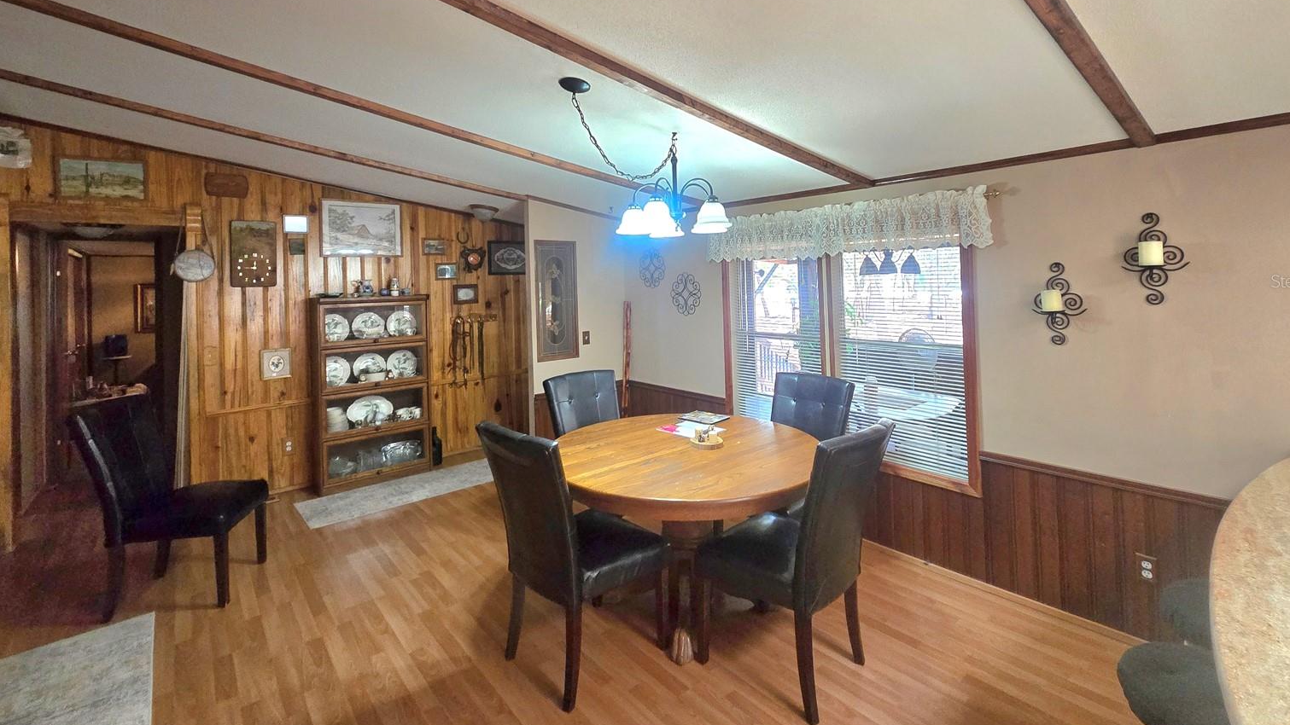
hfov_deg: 103.0
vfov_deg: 69.6
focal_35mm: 15
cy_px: 281
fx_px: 513
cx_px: 668
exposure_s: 1/60.2
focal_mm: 2.2
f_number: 2.2
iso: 500
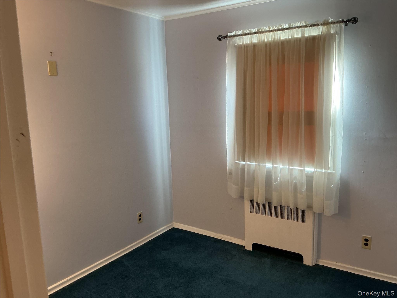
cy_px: 149
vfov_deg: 48.2
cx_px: 198
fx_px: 333
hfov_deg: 61.7
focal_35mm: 29
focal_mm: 3
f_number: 1.8
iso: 100
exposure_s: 1/60
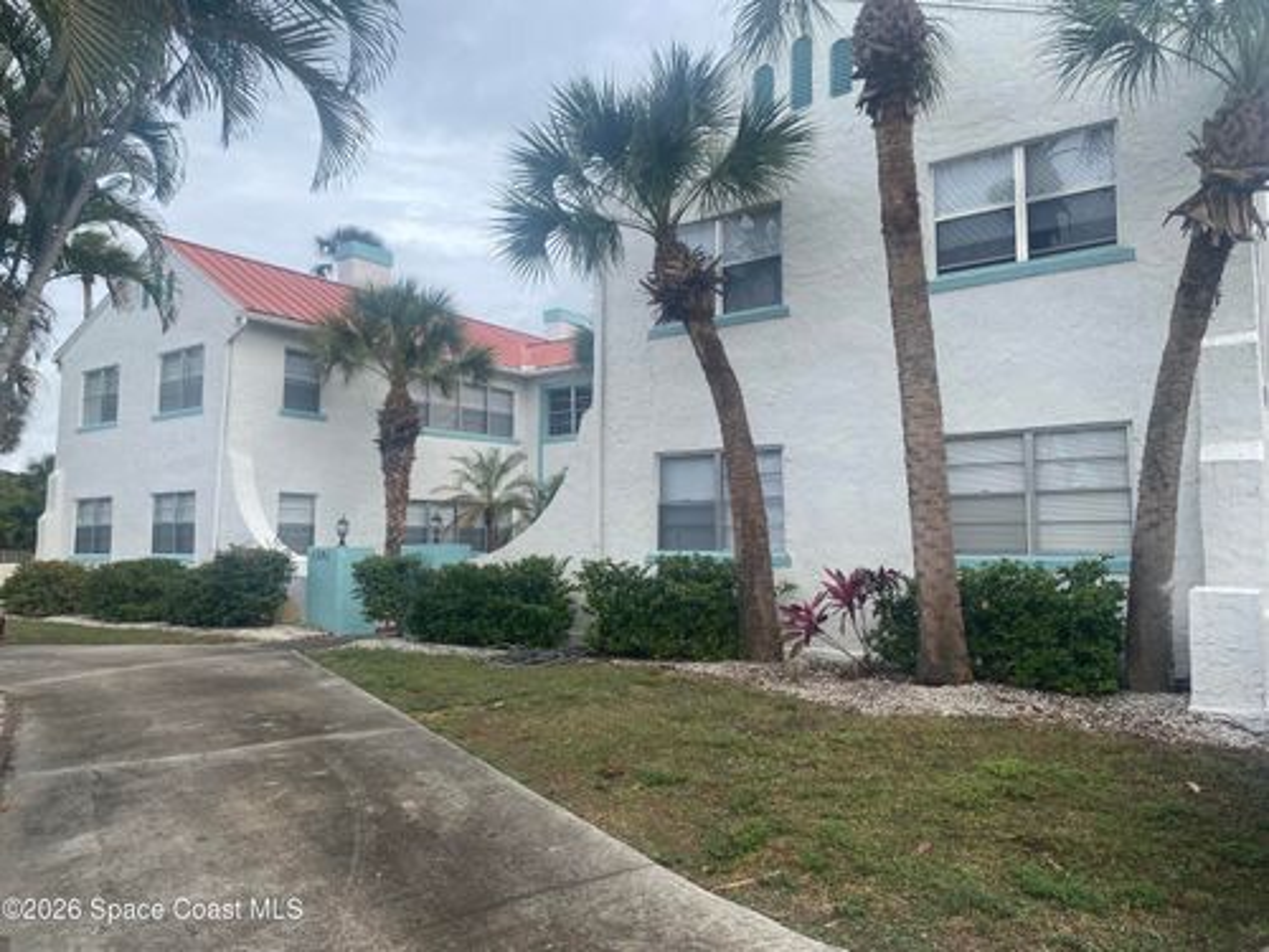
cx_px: 634
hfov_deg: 67.3
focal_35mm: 26
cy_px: 476
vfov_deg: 53.1
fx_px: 953
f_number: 1.8
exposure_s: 1/2105
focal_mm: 4.25
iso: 32
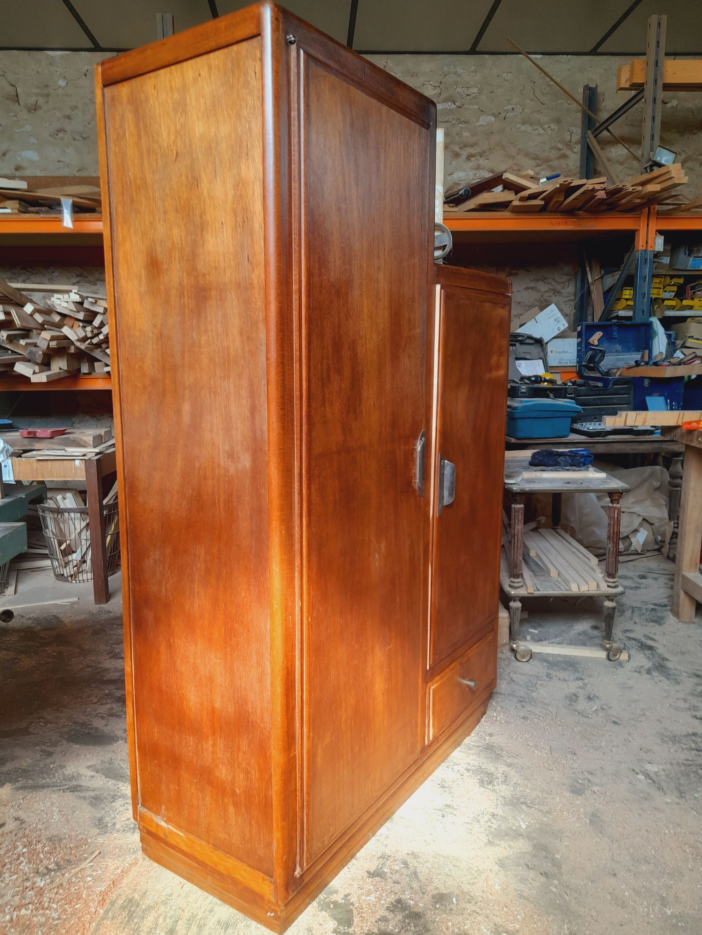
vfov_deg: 69.4
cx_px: 351
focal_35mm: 25
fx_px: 676
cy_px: 468
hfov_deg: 54.9
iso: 64
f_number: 2
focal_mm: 4.6
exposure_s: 1/30
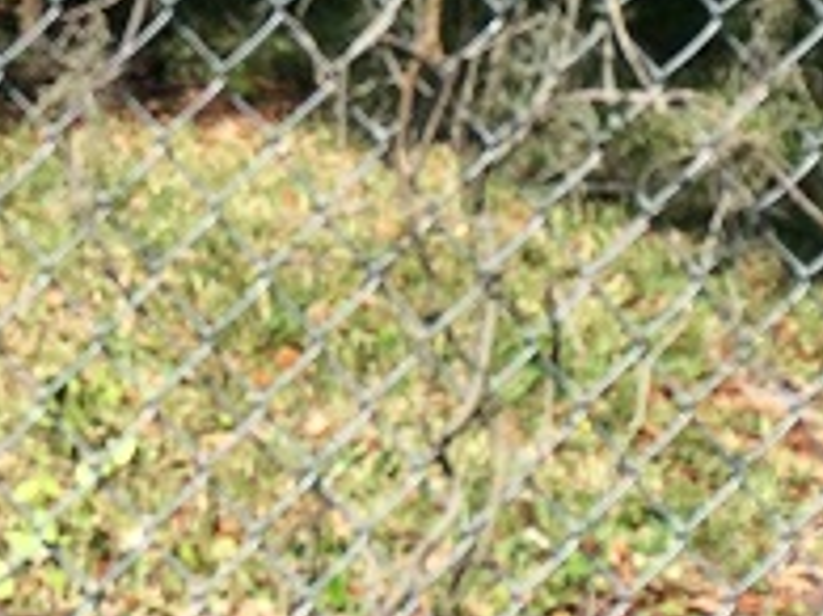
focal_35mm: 123
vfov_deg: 11.9
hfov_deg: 15.6
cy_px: -13
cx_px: -89
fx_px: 2923
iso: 32
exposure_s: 1/1325
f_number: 2.2
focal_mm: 4.12
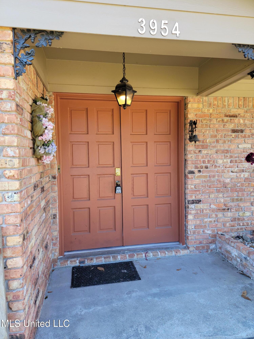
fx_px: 235
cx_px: 127
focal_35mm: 24
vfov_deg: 71.6
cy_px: 170
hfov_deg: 56.8
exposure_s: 1/120
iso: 40
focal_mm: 6.7
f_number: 1.8
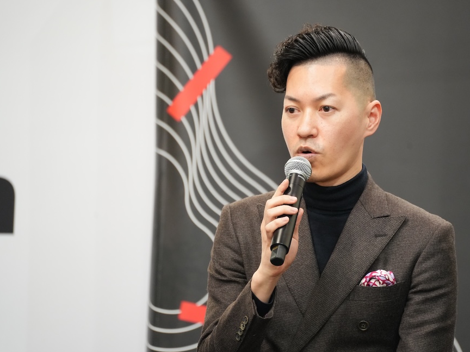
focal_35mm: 342
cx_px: 276
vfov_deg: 4.3
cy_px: 176
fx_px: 4644
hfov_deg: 5.8
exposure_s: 1/60
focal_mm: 300
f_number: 6.3
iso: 4000
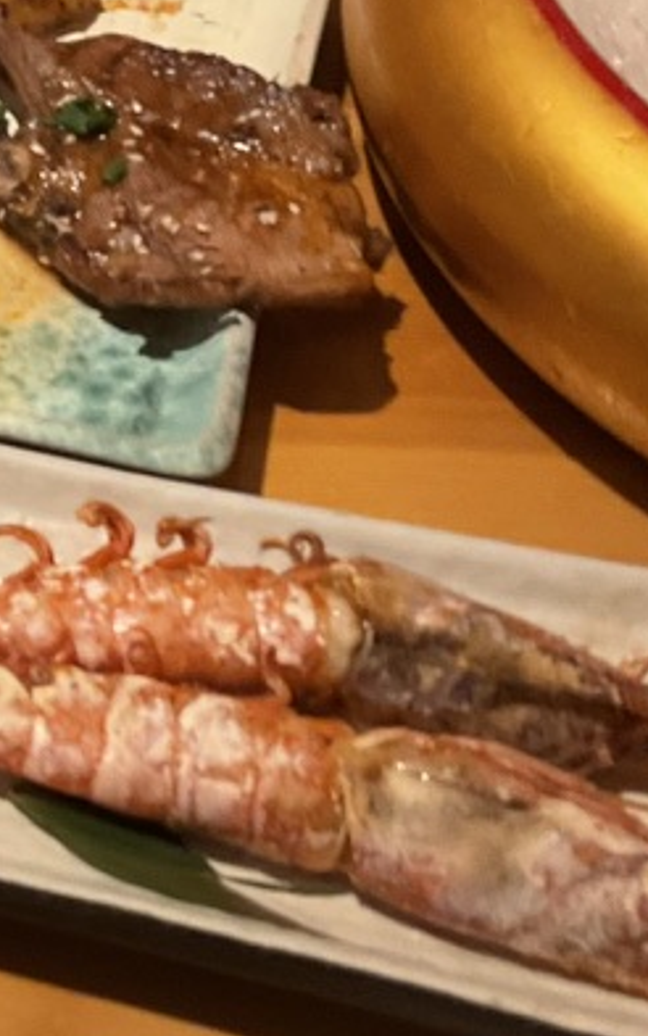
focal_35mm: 80
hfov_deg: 14.4
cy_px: 659
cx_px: -516
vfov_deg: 25.7
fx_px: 2258
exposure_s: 1/50
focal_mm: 3
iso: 200
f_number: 1.8
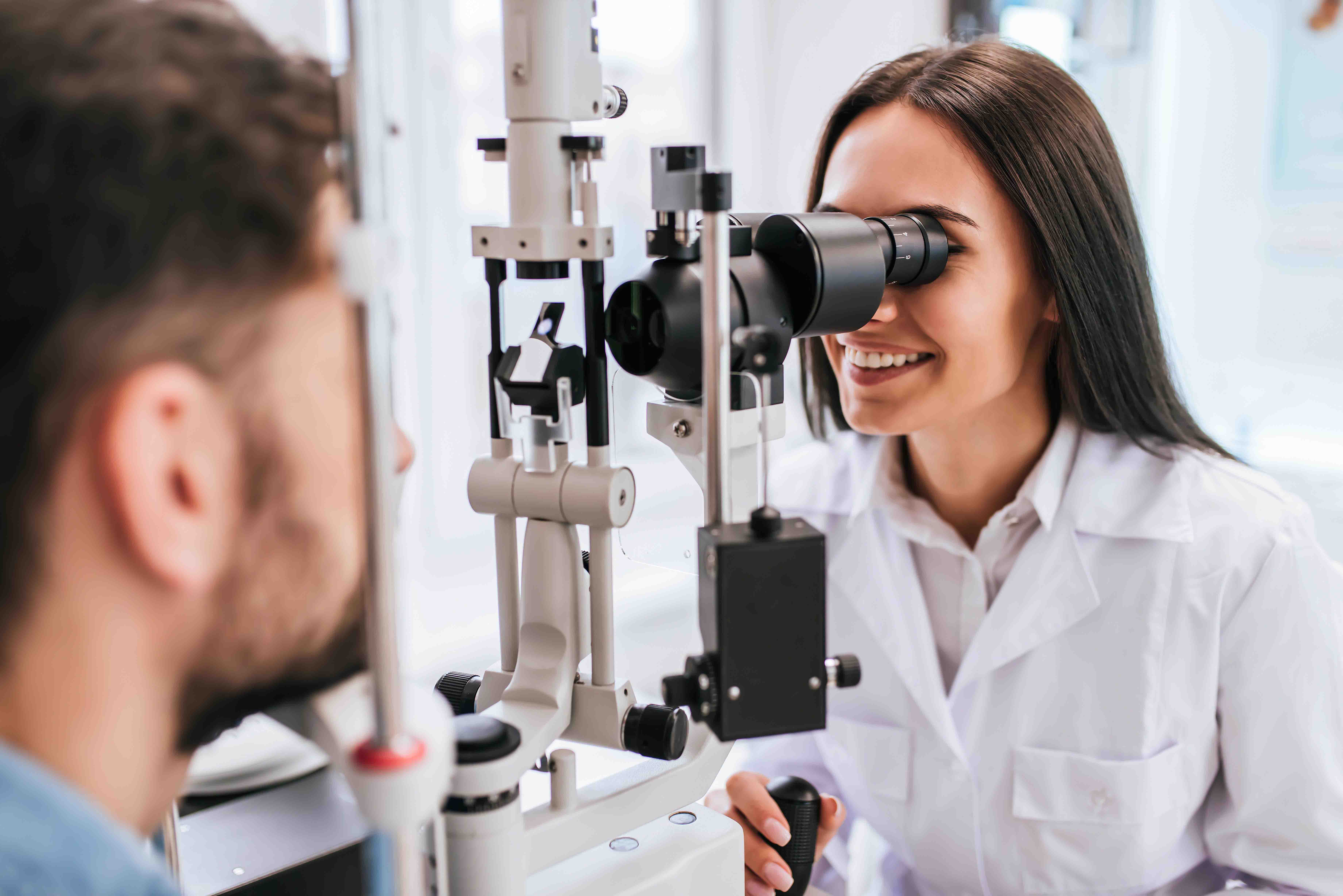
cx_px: 672
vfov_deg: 37.9
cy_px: 448
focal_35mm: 35
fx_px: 1306
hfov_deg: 54.4
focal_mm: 35
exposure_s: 1/250
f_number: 2
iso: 400
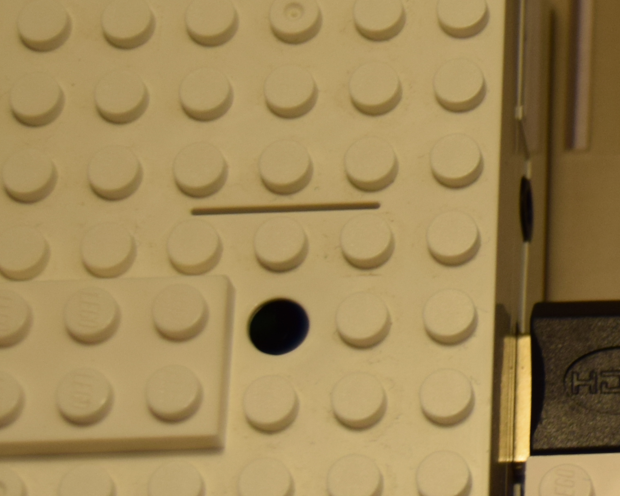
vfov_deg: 9.0
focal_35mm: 172
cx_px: 1169
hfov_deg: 10.5
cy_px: 297
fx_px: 3153
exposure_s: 1/100
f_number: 4.5
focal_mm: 31
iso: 400
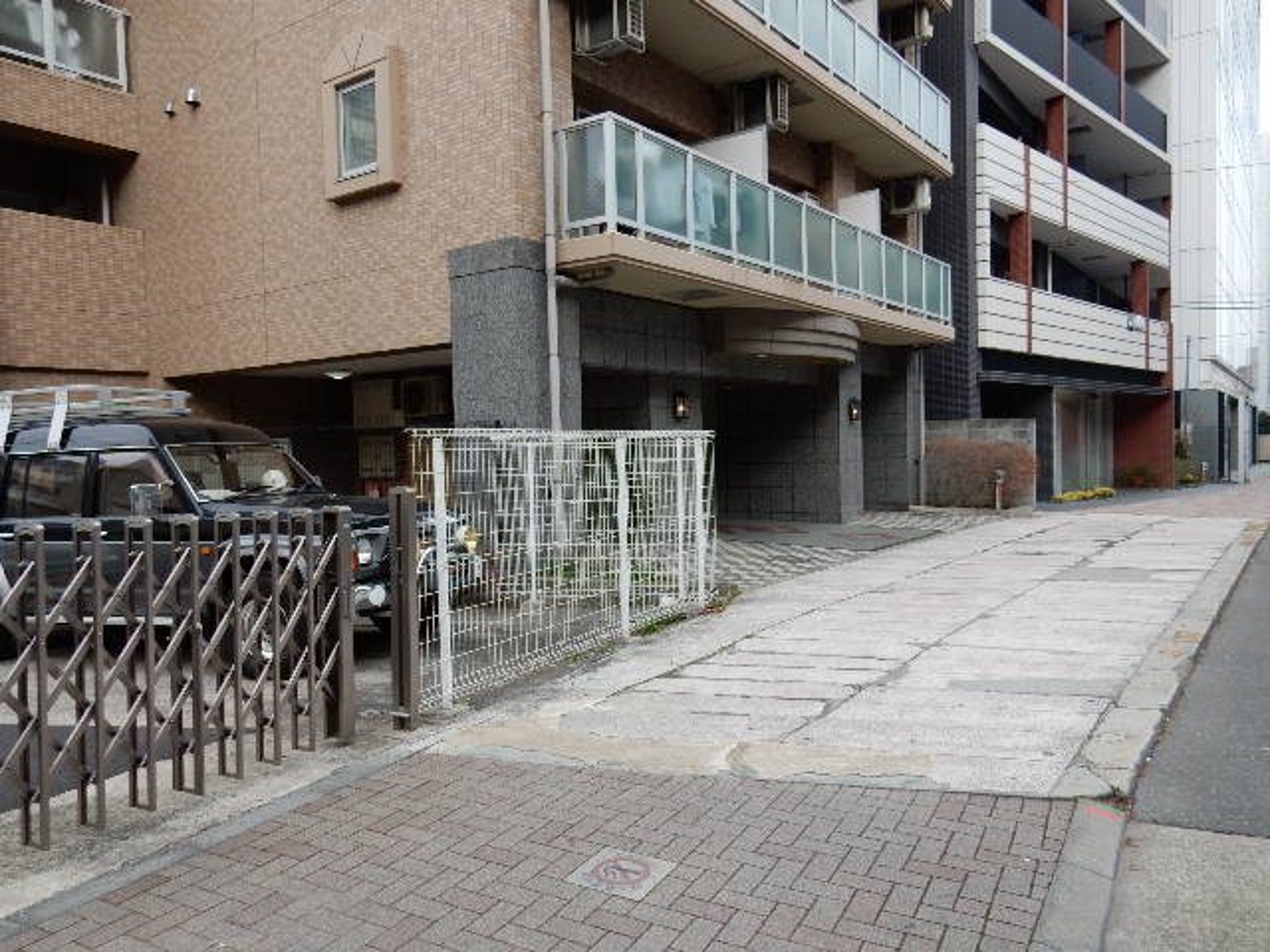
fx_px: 917
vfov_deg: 54.9
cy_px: 476
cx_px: 635
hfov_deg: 69.4
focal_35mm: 25
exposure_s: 1/250
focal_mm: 4.5
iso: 125
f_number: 3.7
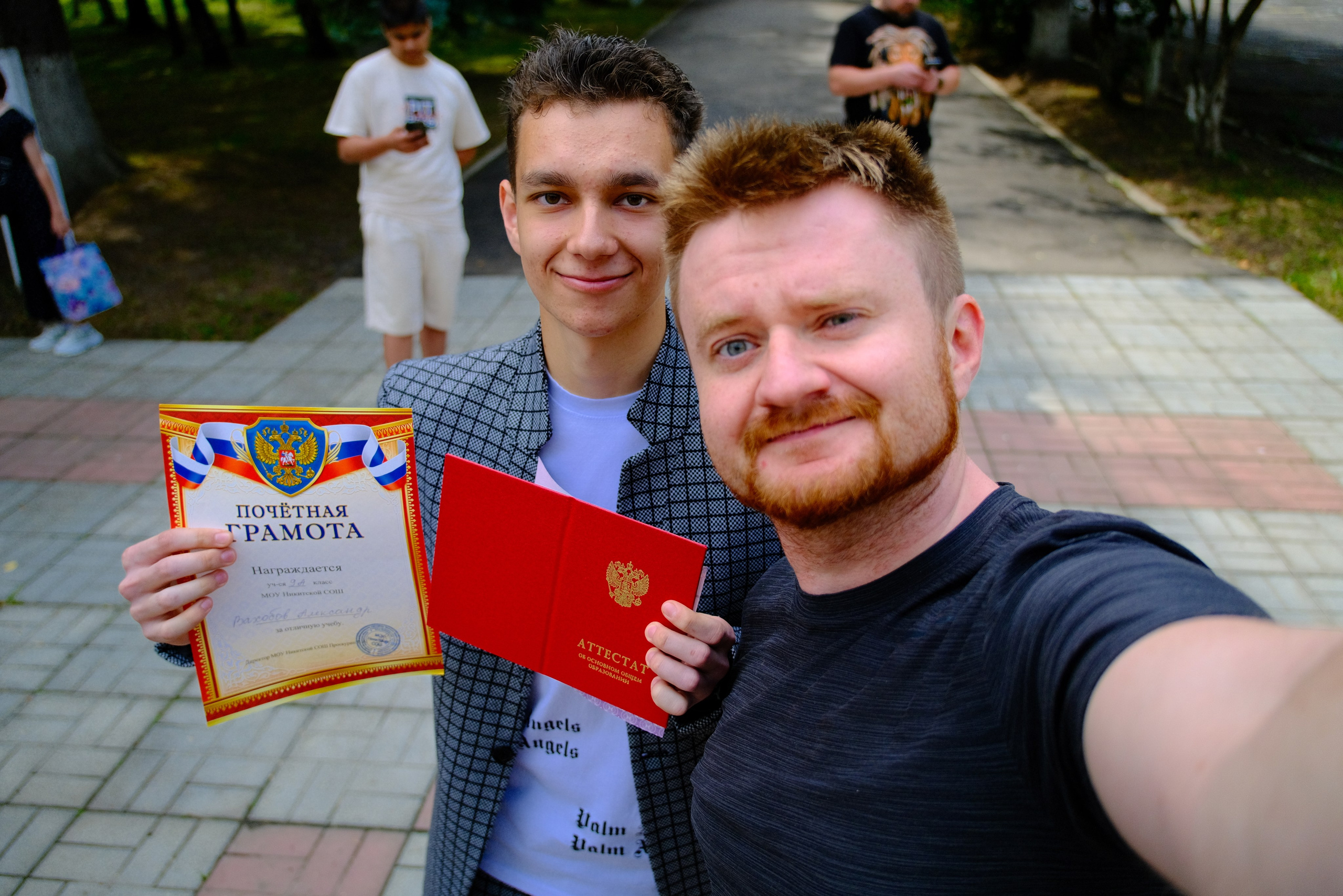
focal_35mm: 27
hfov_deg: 67.4
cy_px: 448
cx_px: 672
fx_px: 1007
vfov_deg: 47.9
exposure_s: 1/2500
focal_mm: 18
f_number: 2.8
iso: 640
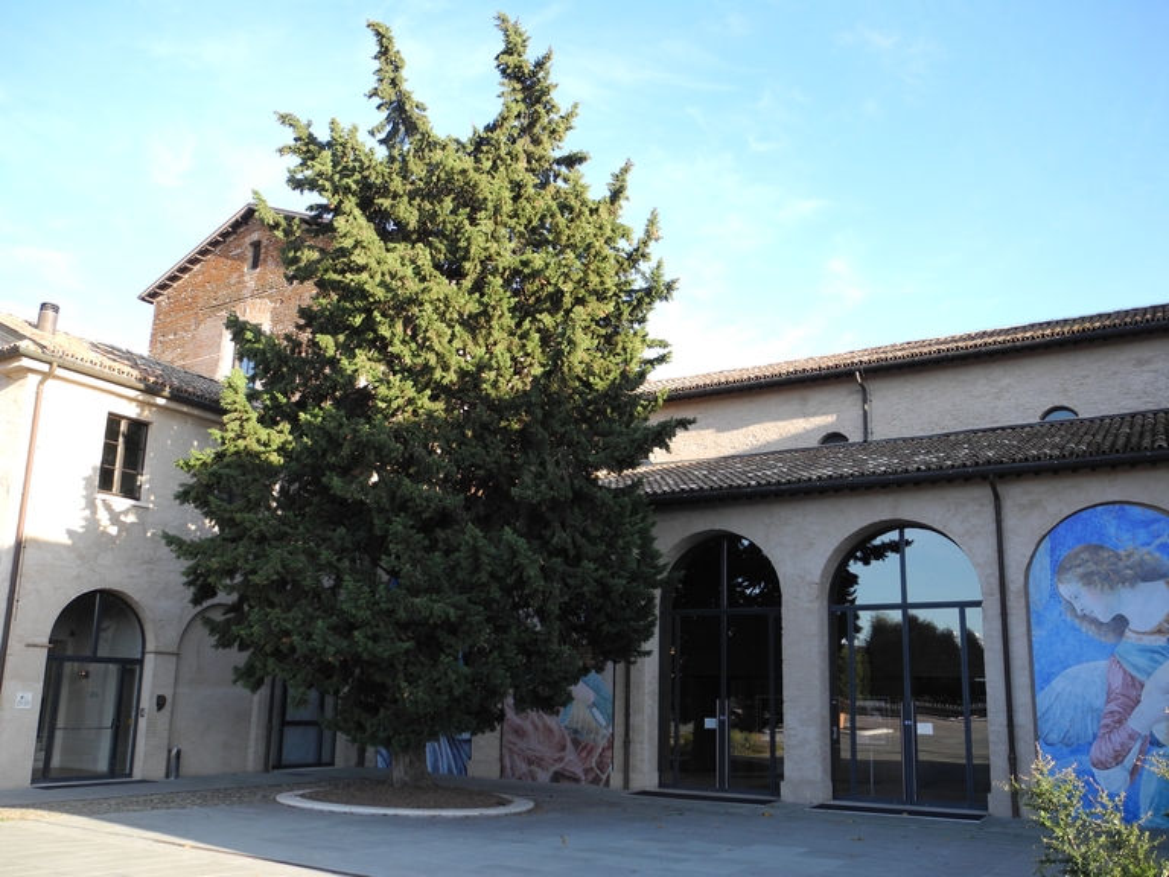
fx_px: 1013
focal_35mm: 30
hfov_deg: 60.0
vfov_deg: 46.8
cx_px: 584
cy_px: 438
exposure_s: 1/256
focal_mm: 6.4
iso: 100
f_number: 2.8
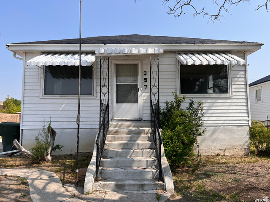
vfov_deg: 53.1
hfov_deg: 67.3
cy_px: 101
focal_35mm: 26
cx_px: 135
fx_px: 203
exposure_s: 1/3704
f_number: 1.5
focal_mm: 5.7
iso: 50
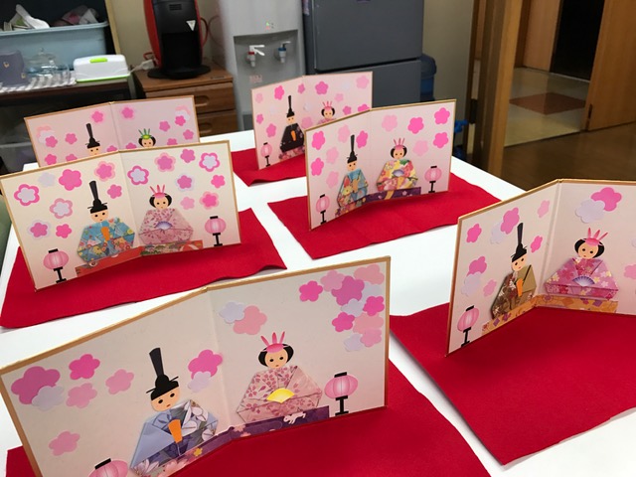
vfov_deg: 49.7
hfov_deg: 63.4
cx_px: 318
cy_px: 238
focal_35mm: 28
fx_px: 514
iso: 25
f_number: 1.8
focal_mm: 3.99
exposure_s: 1/40
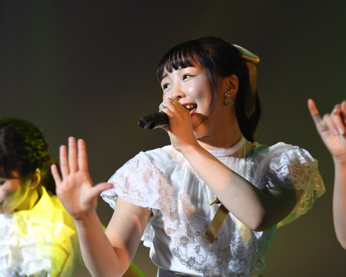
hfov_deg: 8.1
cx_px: 191
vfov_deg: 6.5
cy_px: 139
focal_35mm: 238
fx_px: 2436
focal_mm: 140
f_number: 3.5
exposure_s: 1/320
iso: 720
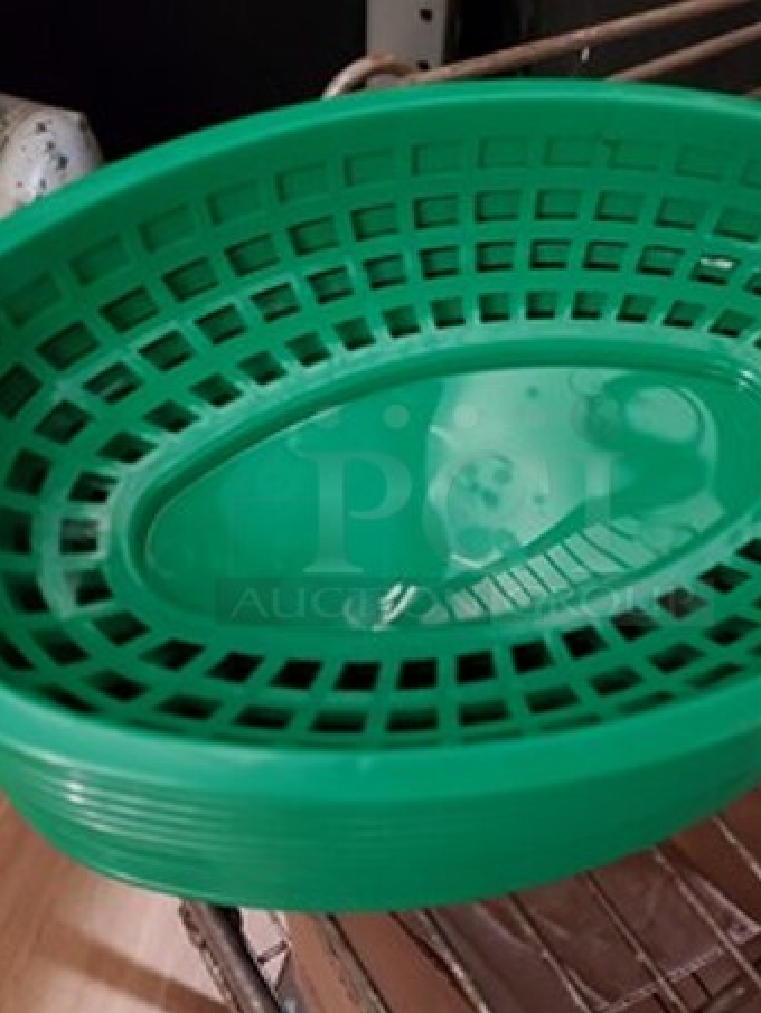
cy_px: 508
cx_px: 466
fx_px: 1025
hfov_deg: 40.5
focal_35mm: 35
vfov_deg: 52.6
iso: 640
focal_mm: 4.3
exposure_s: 1/20
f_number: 1.5
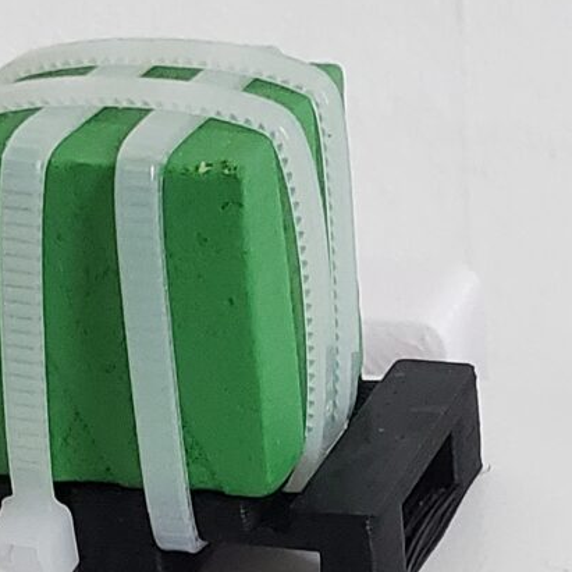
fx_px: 2673
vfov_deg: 11.4
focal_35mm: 143
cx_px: 573
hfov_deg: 12.1
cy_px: 1006
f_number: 2.4
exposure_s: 1/33
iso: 640
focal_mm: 4.3
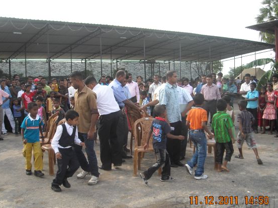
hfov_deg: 49.0
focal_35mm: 38
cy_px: 111
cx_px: 131
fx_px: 305
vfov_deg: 37.7
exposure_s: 1/260
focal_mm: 5.7
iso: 64
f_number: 2.8
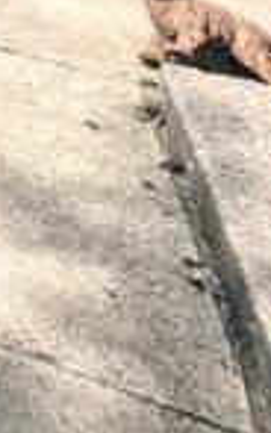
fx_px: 1051
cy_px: -691
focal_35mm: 89
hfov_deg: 7.6
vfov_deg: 13.6
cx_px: -887
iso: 53
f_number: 1.7
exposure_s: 1/4082
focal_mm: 2.02
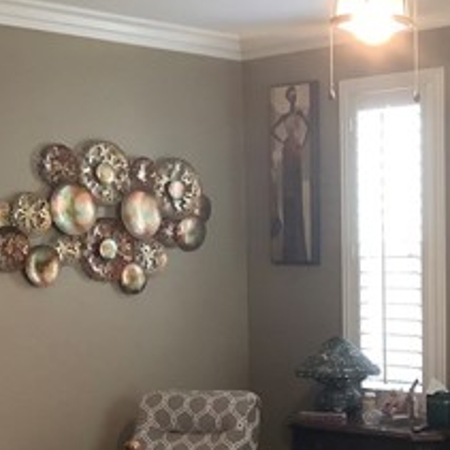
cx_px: 390
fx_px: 1221
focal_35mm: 83
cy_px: 356
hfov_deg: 20.5
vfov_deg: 20.7
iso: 200
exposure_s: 1/60
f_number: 2.4
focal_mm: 3.3
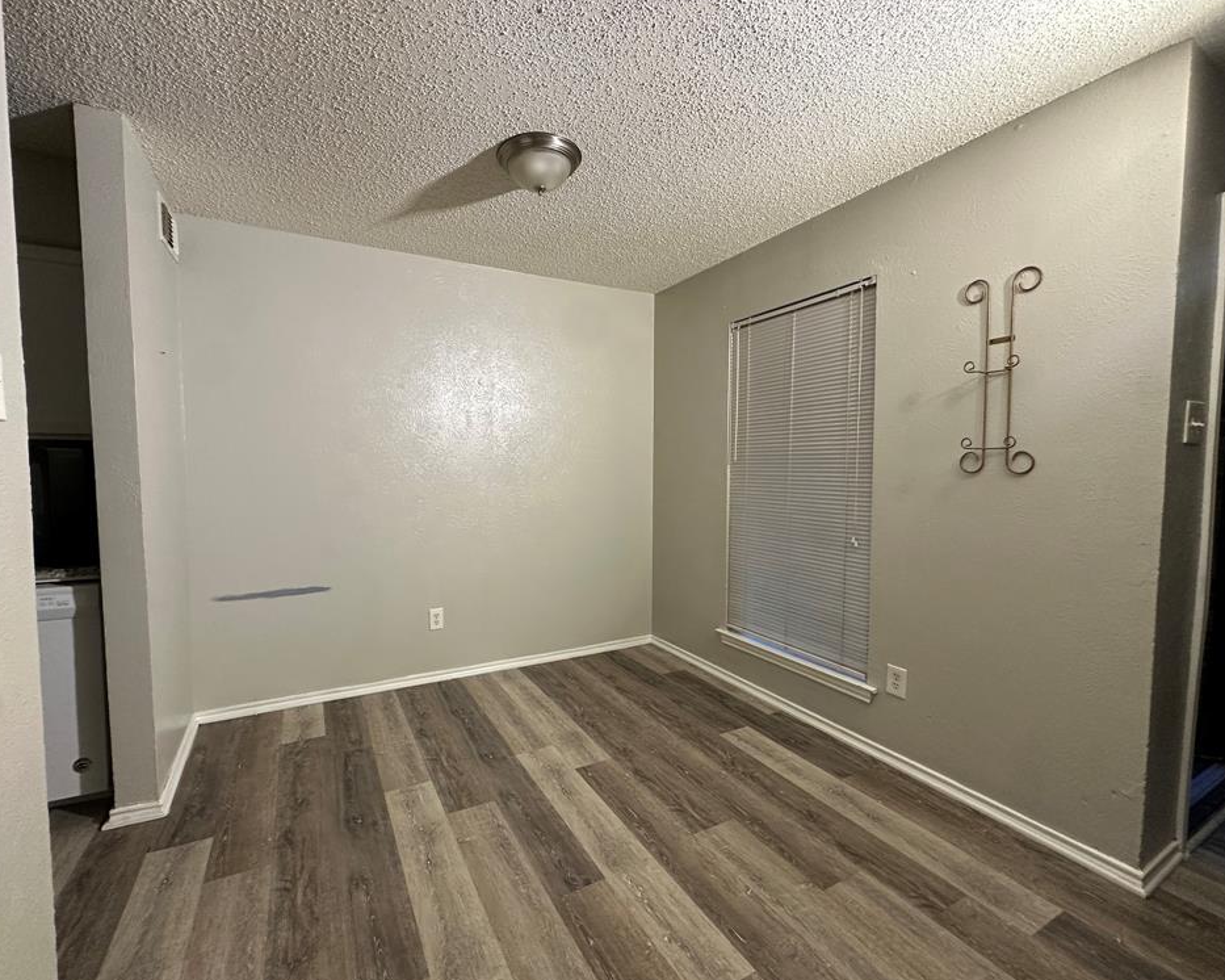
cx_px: 572
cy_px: 495
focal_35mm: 15
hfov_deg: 96.7
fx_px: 544
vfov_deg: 84.0
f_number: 2.2
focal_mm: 2.22
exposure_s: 1/66
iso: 250
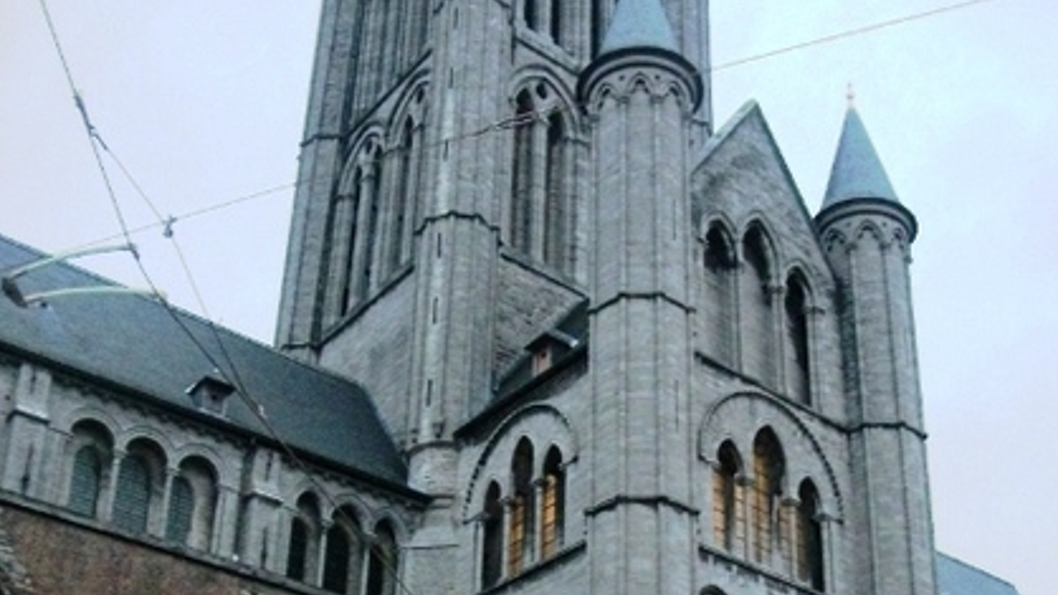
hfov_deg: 41.3
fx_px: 1403
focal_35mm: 50
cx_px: 559
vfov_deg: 23.1
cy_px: 582
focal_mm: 5.7
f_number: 2.9
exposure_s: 1/30
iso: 250
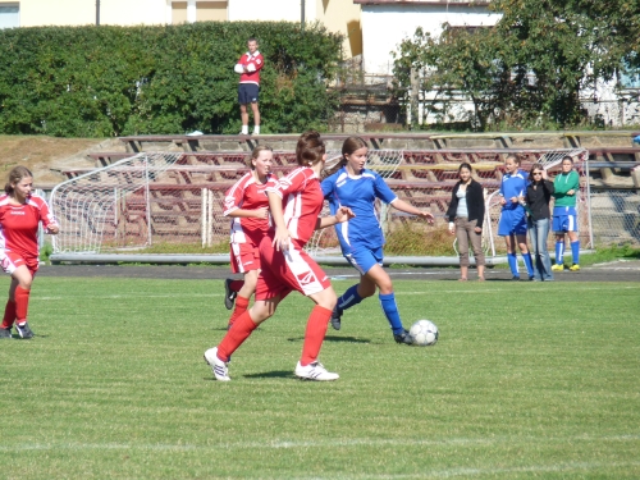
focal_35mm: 352
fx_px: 6508
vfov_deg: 4.2
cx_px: 320
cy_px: 240
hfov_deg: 5.6
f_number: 4
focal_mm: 62.5
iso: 100
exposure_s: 1/640
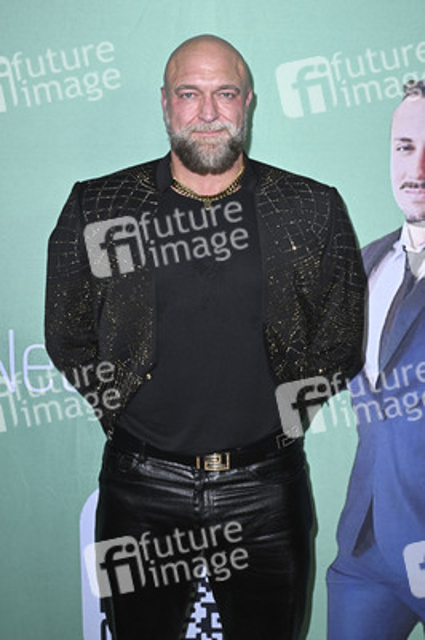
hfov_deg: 28.0
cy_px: 320
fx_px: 851
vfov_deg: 41.1
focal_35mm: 48
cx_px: 212
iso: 1600
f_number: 5.6
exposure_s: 1/200
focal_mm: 48
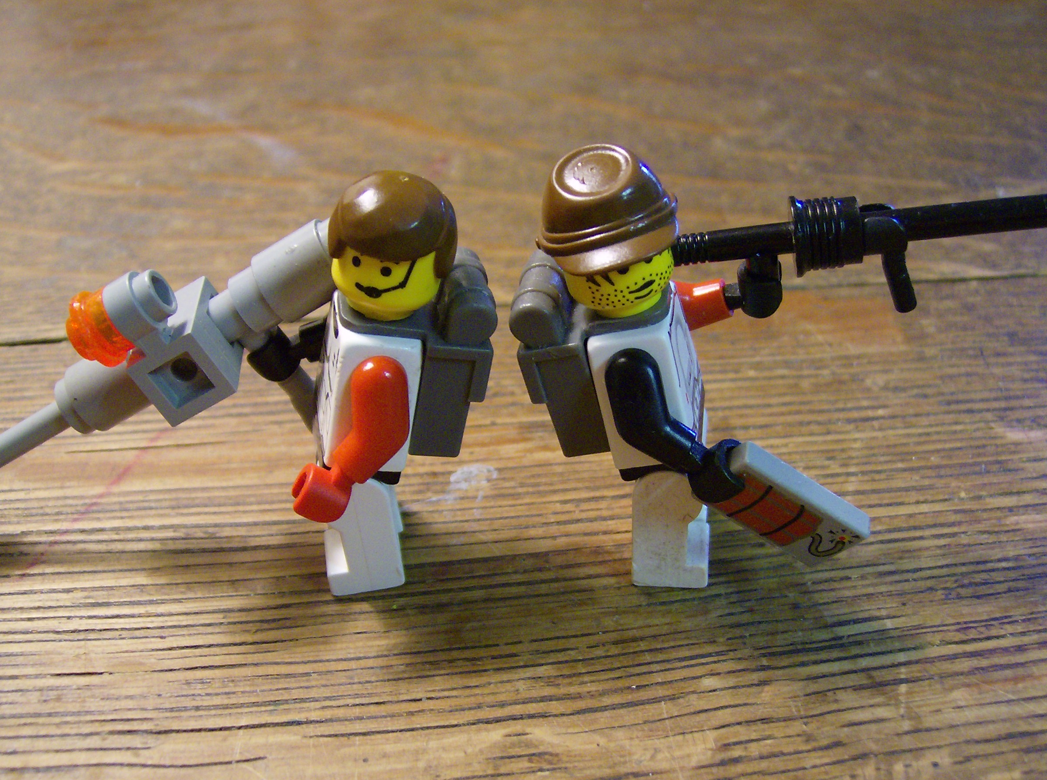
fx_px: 1177
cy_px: 421
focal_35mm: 39
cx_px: 516
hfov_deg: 48.0
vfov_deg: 36.7
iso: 200
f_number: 2.8
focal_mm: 6
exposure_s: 1/17
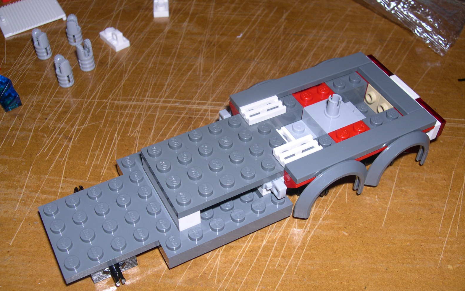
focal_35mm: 41
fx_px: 520
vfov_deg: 31.2
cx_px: 235
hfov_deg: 48.2
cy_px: 162
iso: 100
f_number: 7.6
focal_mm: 8
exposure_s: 1/60
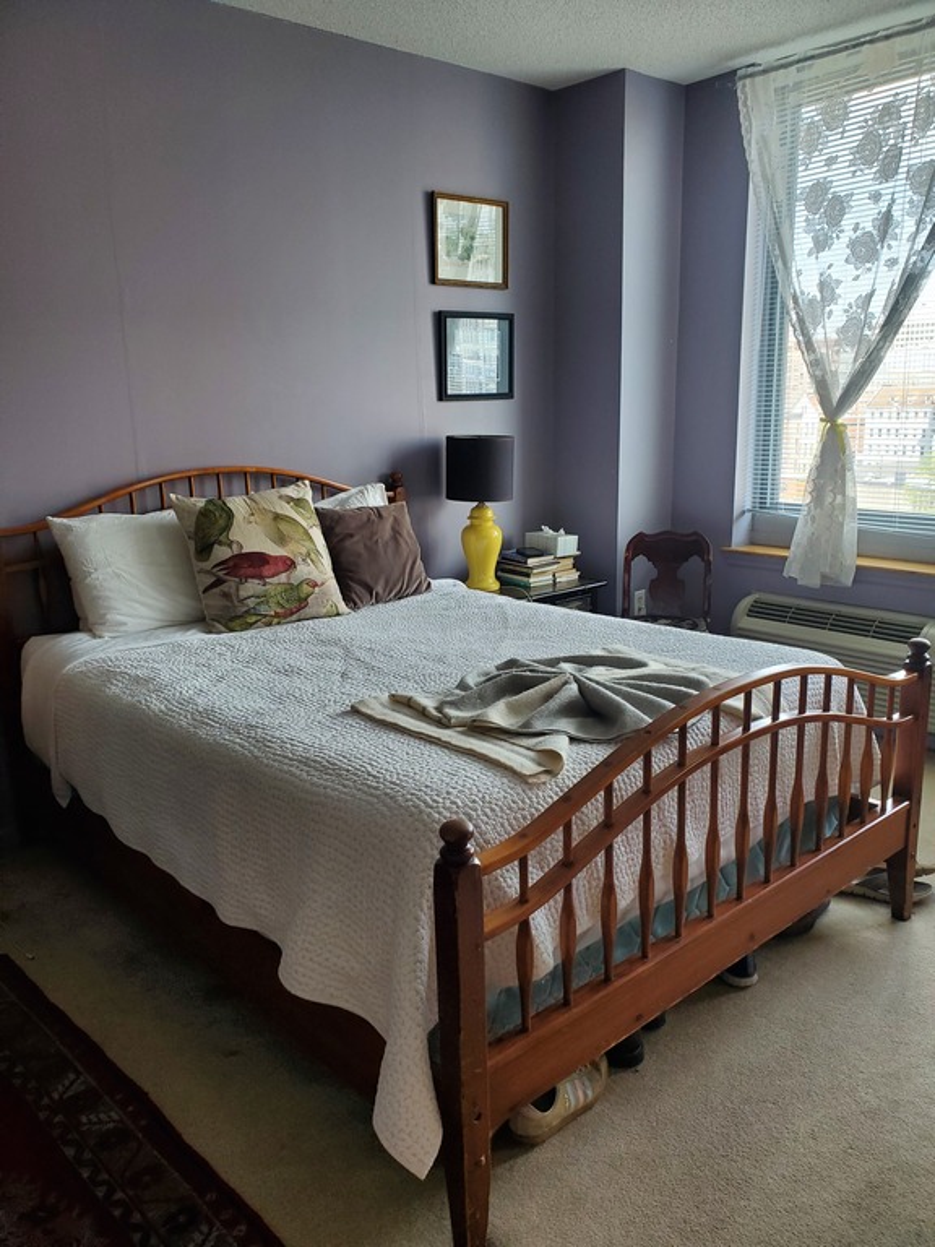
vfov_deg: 67.3
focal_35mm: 26
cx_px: 468
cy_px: 624
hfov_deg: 53.1
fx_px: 936
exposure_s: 1/110
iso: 160
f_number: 2.4
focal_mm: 4.3
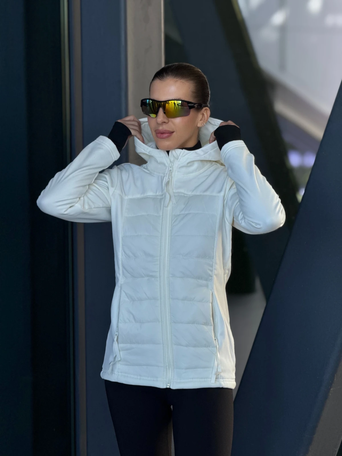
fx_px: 1581
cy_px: 228
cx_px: 171
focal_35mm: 120
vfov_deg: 16.4
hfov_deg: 12.3
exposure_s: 1/99
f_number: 2.8
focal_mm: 15.66
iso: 64
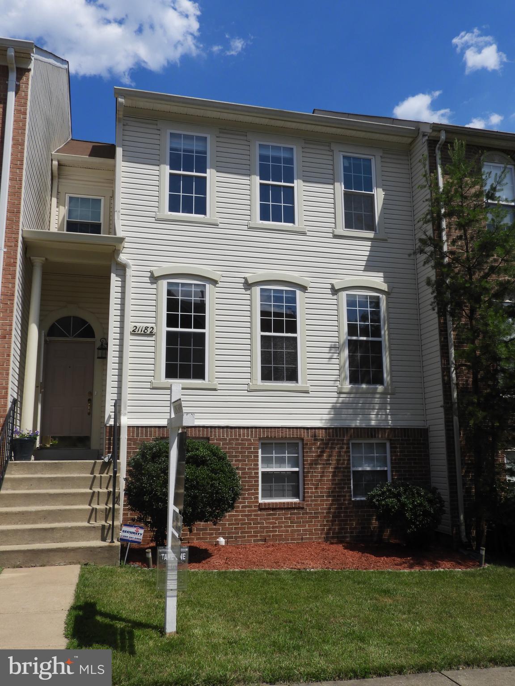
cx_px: 258
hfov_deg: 46.8
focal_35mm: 30
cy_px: 343
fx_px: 595
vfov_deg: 60.0
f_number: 3.5
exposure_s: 1/2000
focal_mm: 5.4
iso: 100
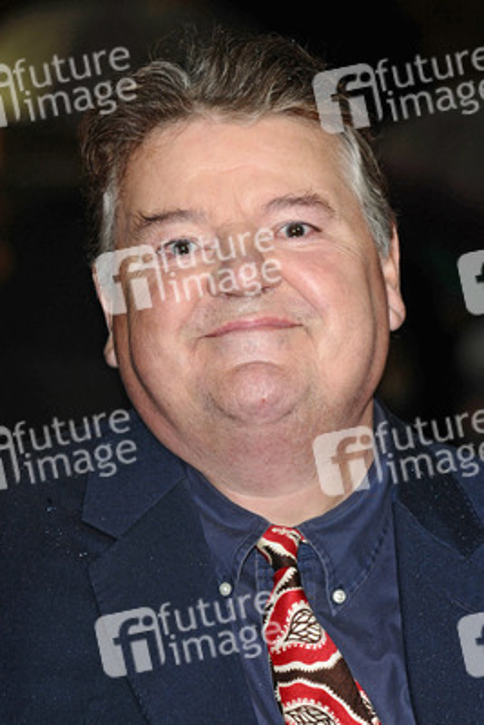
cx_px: 242
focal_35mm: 168
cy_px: 362
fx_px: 3385
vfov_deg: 12.2
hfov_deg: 8.2
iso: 320
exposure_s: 1/160
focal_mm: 112
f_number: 4.5
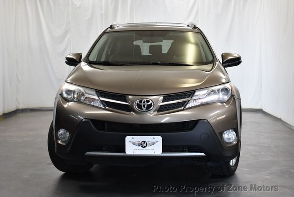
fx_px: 441
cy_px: 98
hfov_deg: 36.8
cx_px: 147
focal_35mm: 54
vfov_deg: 25.1
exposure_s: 1/160
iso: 800
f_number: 4
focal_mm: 27
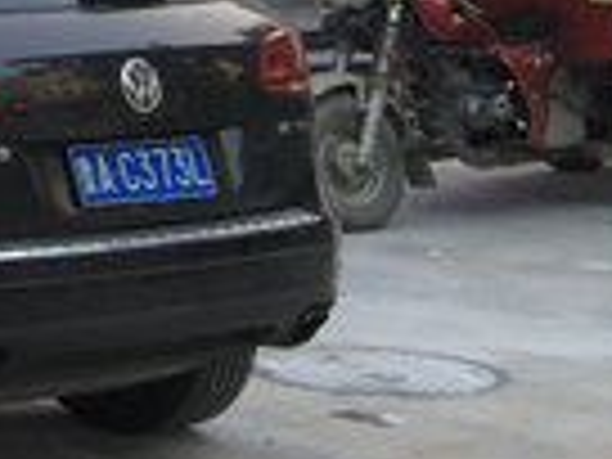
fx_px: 2511
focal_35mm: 142
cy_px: -616
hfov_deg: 11.5
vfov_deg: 9.4
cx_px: -850
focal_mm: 4.15
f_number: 2.2
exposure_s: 1/60
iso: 40
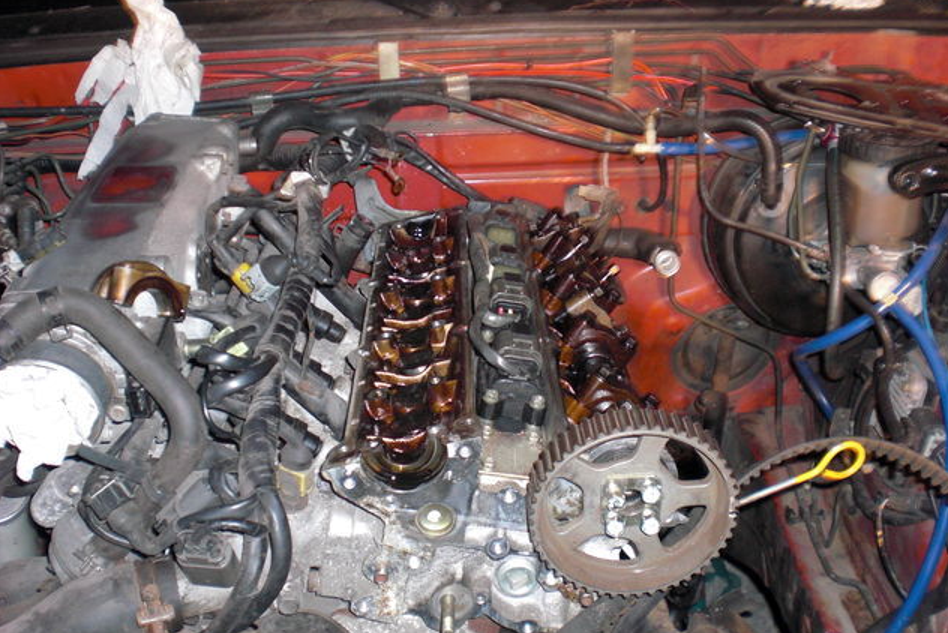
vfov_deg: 33.4
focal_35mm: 40
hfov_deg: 48.4
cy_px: 352
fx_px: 1054
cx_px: 477
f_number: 3.1
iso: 200
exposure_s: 1/60
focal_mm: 6.3
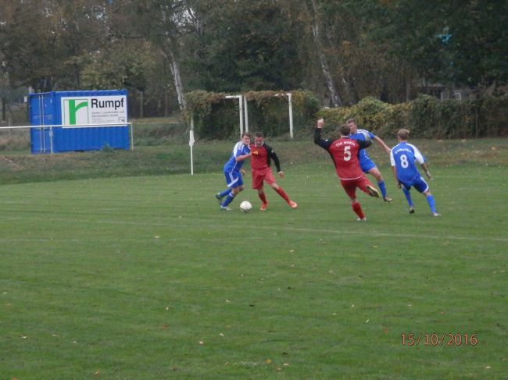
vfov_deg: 9.6
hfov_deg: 12.8
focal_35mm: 154
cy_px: 190
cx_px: 254
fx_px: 2259
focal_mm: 27.5
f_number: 5.5
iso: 800
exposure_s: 1/250
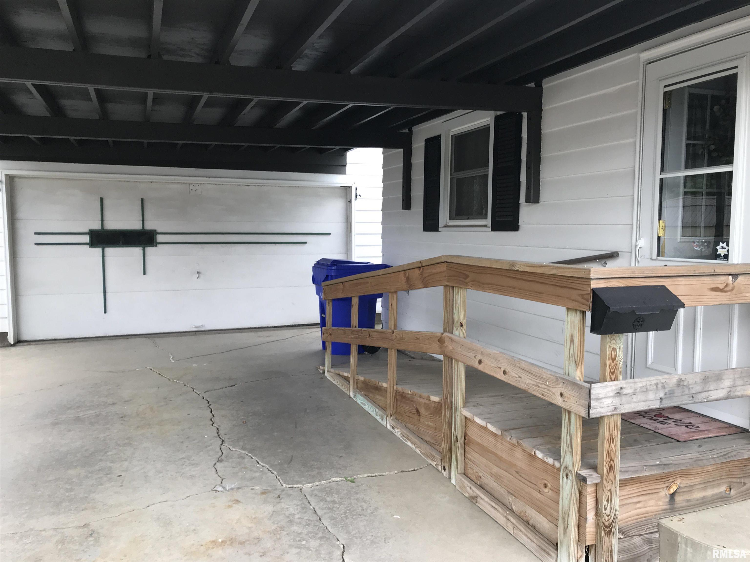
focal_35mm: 28
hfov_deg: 63.4
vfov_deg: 49.7
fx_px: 607
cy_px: 281
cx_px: 375
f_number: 1.8
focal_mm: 3.99
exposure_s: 1/150
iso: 20
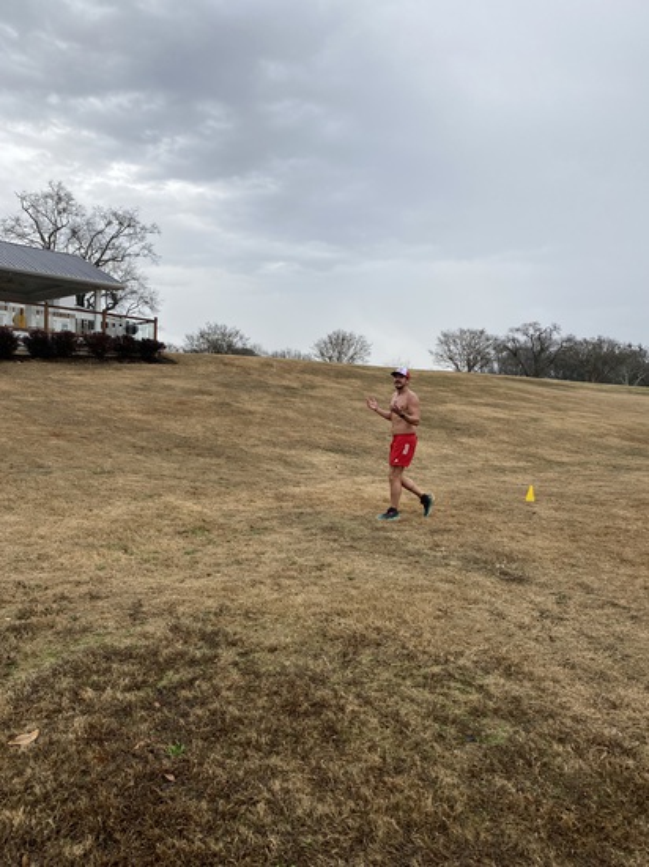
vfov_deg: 67.3
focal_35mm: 26
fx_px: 650
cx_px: 324
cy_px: 434
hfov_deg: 53.0
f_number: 1.8
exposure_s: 1/560
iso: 32
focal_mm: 4.25
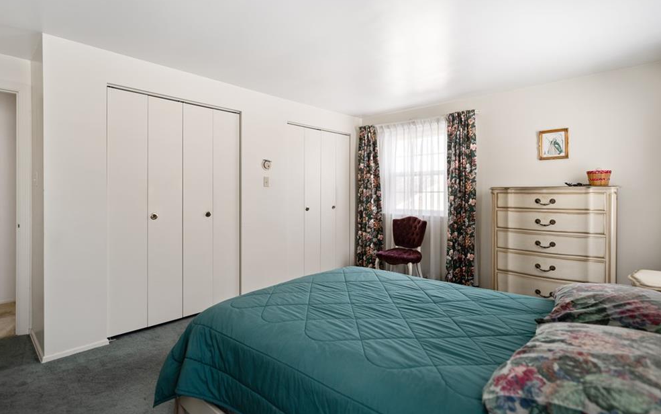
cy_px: 193
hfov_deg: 91.1
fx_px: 324
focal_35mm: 18
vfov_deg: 64.9
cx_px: 332
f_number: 2.8
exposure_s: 1/30
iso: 200
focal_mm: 17
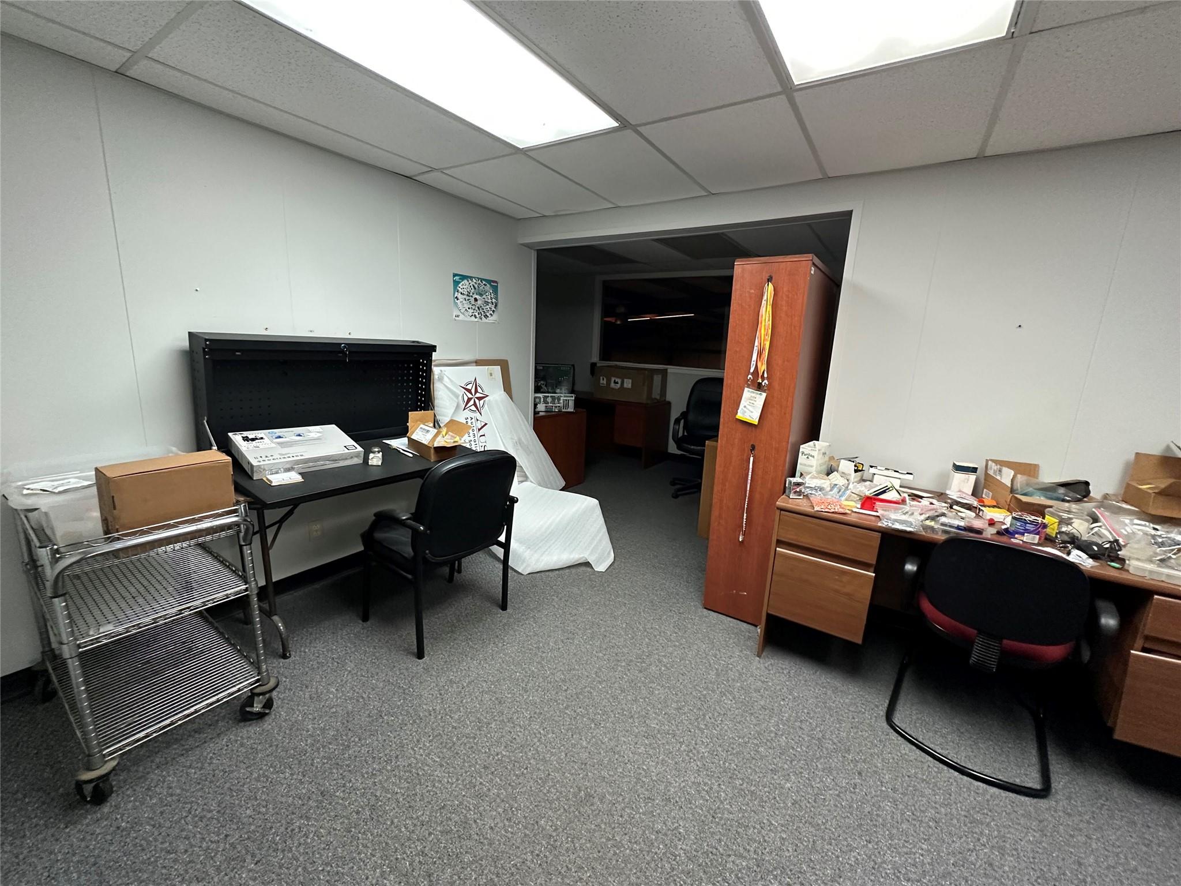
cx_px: 590
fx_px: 478
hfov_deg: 102.1
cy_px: 443
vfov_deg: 85.7
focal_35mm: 14
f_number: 2.2
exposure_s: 1/60
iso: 400
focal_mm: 2.22
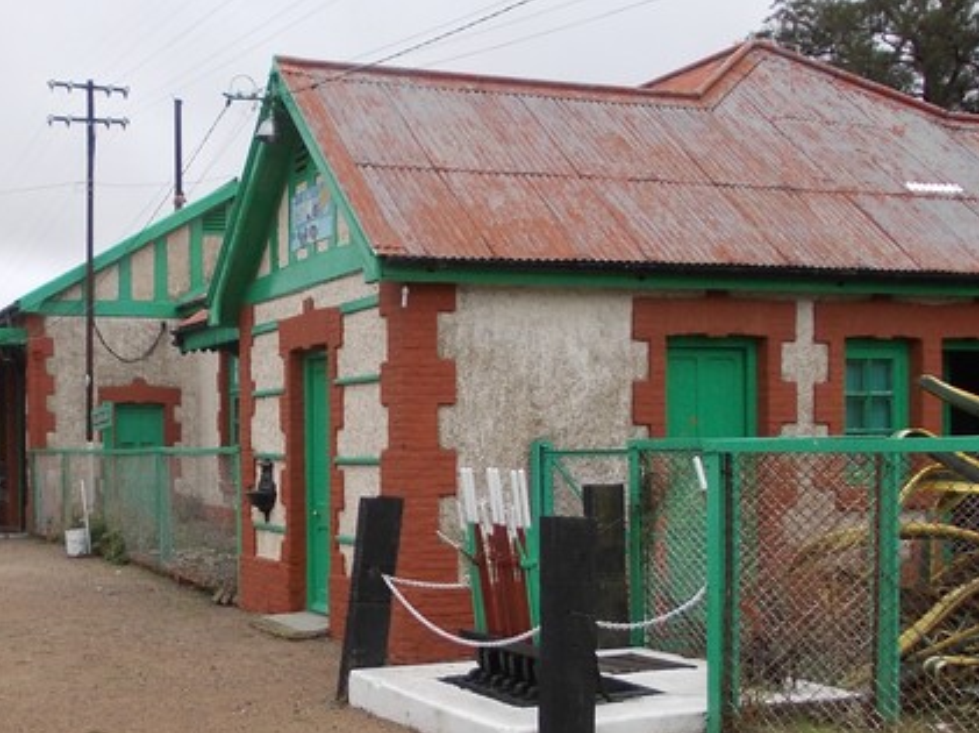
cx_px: 286
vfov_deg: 28.4
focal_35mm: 51
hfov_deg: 36.9
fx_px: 1441
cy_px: 477
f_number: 2.7
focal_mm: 4
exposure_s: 1/250
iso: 80
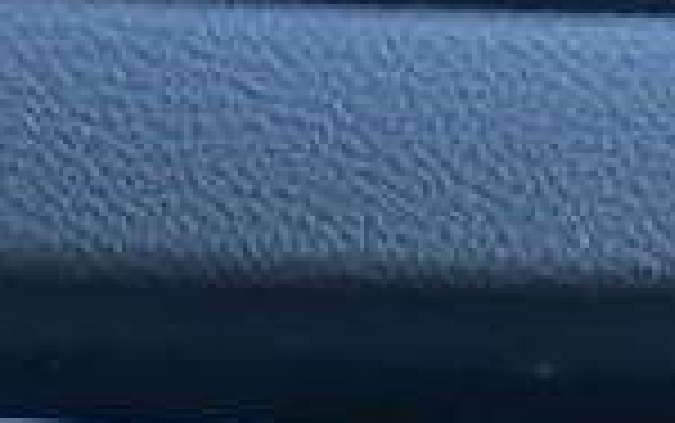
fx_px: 4069
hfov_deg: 9.5
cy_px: 900
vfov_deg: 5.8
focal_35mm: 221
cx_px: 346
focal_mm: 6.9
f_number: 1.68
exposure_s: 1/357
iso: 218
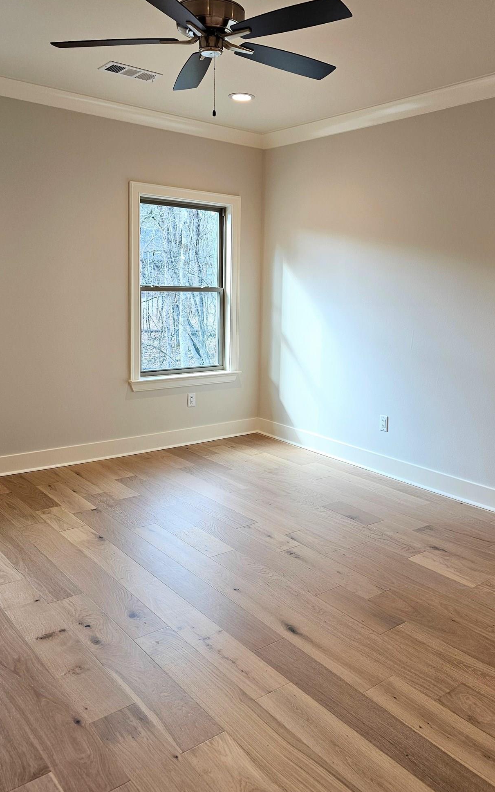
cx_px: 287
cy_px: 361
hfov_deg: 43.0
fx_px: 626
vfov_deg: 64.5
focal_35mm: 29
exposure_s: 1/120
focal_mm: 6.3
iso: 80
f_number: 1.7
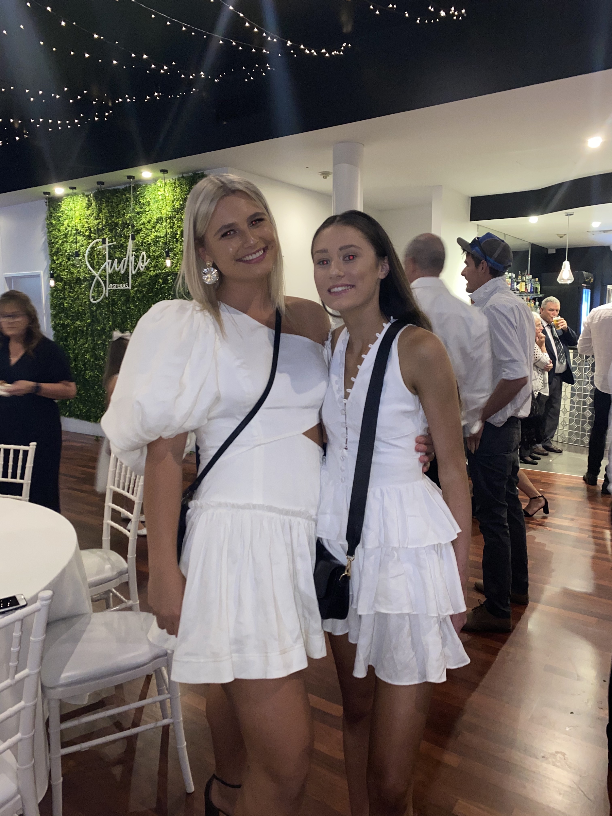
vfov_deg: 67.3
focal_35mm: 26
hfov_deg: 53.1
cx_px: 306
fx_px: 613
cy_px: 408
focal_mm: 4.25
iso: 80
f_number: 1.8
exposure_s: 1/9
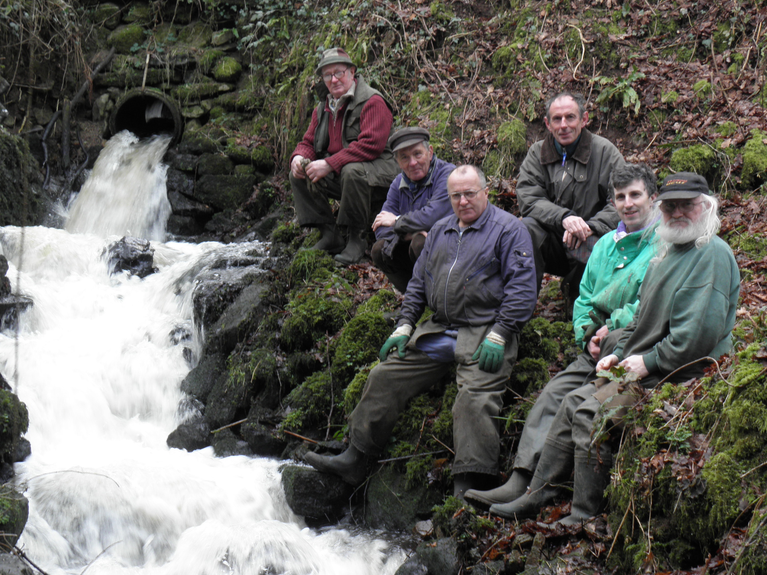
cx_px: 391
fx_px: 1662
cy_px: 275
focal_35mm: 75
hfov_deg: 26.0
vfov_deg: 19.6
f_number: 3.8
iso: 100
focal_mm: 12.55
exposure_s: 1/40
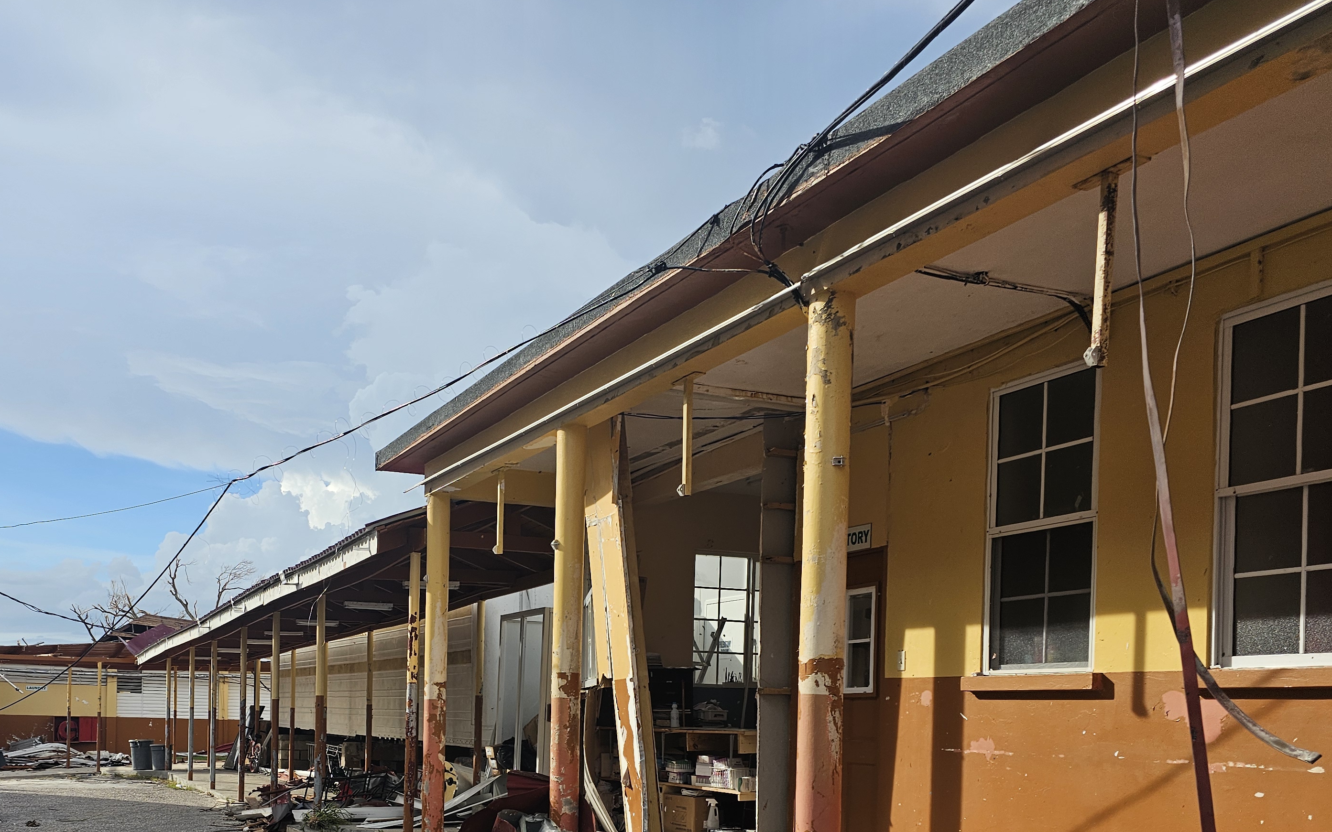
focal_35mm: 35
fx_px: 1270
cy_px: 703
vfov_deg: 34.8
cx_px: 515
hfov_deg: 54.8
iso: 12
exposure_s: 1/784
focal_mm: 6.3
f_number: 1.7
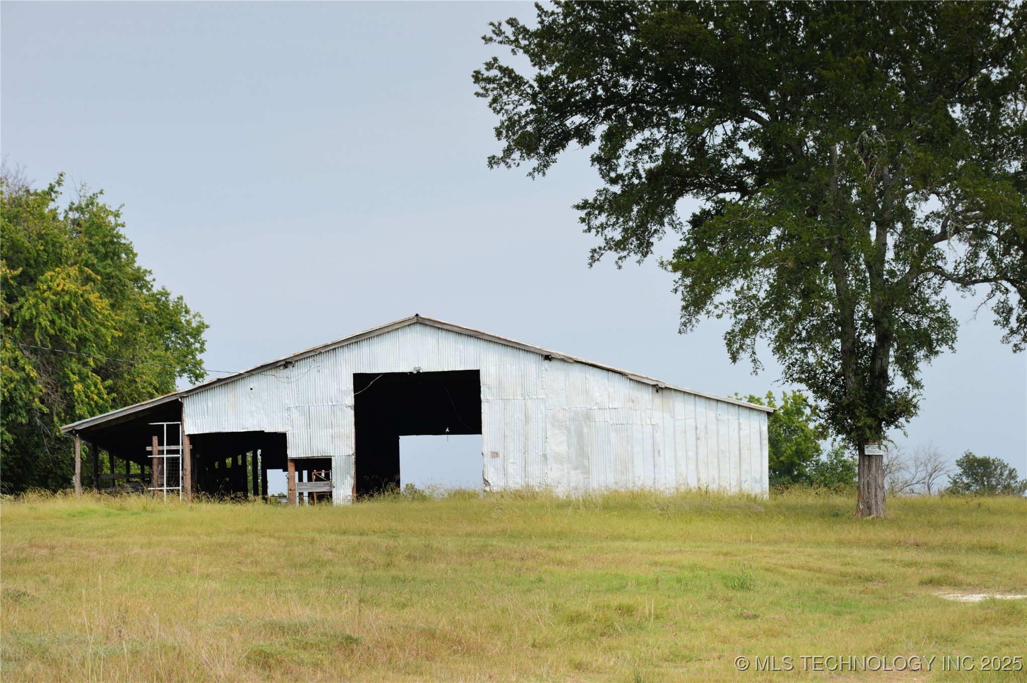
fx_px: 3633
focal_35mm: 128
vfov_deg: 10.7
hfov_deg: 16.1
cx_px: 514
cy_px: 342
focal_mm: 85
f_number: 8
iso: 100
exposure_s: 1/250
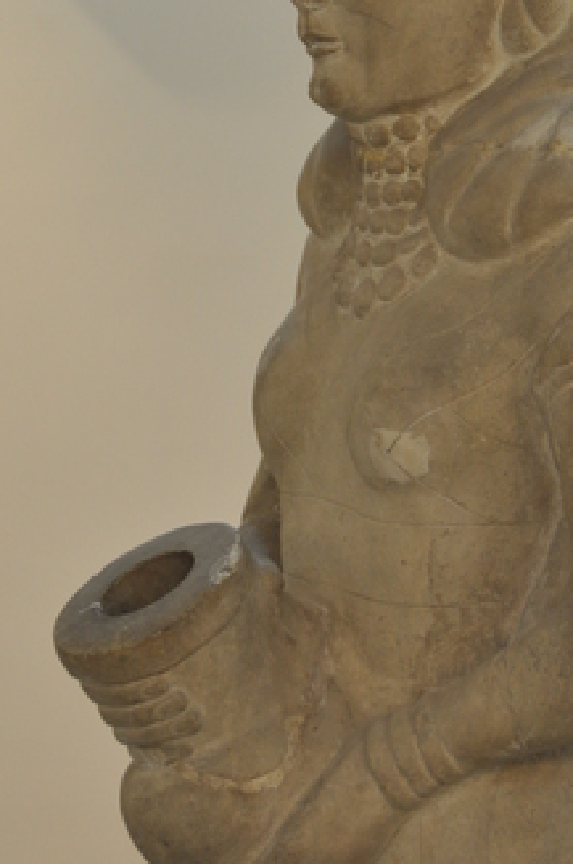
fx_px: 5461
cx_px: 339
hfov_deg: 6.0
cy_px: 256
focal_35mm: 228
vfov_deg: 9.0
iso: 500
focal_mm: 75
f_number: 5
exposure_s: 1/25
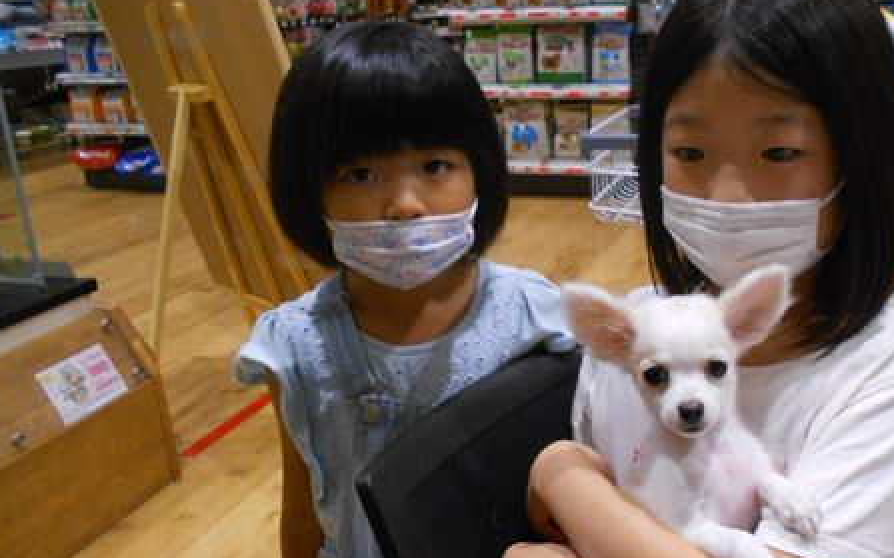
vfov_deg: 34.4
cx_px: 584
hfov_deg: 51.9
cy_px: 296
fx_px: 901
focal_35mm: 37
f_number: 3.2
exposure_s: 1/100
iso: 400
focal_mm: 4.6
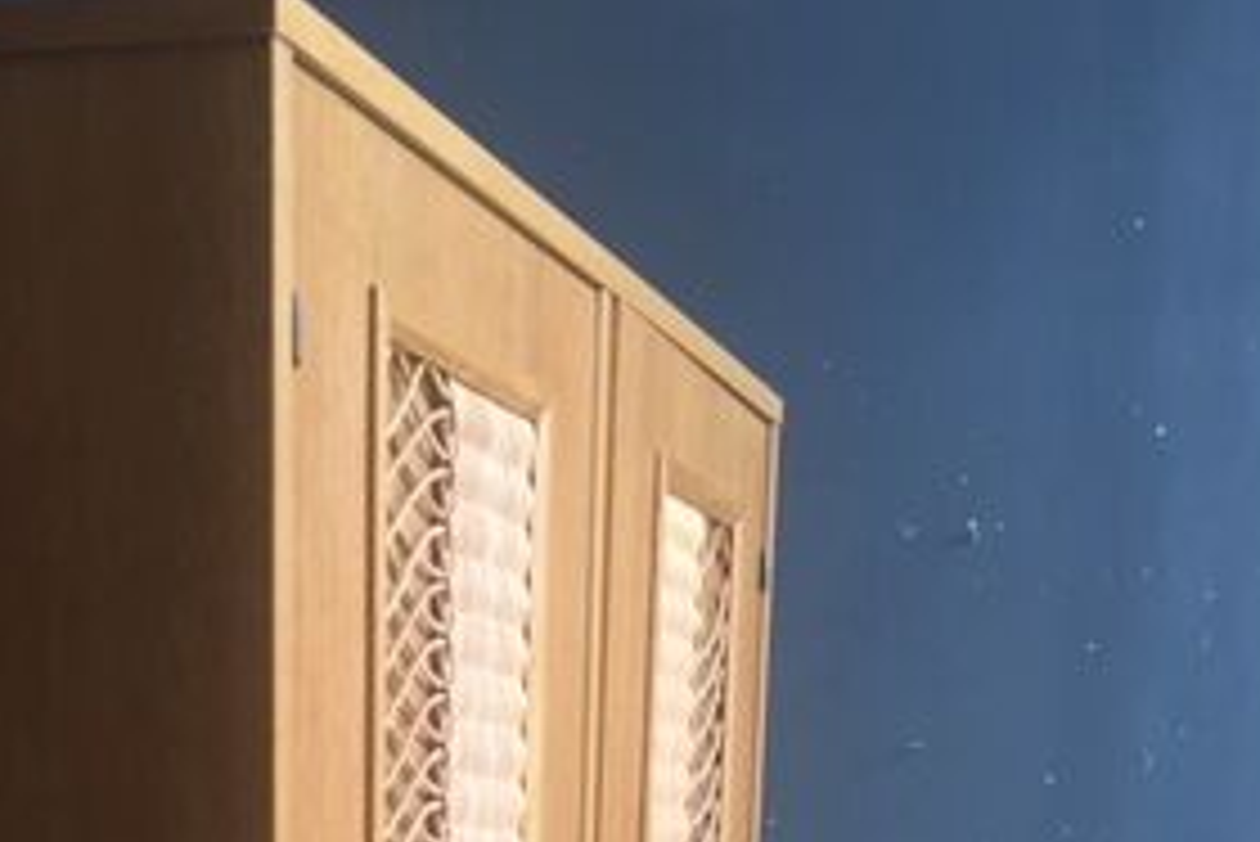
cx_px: 536
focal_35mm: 69
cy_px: 1360
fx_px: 2416
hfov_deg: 29.2
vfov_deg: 17.3
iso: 25
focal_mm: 4.15
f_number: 2.2
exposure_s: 1/50
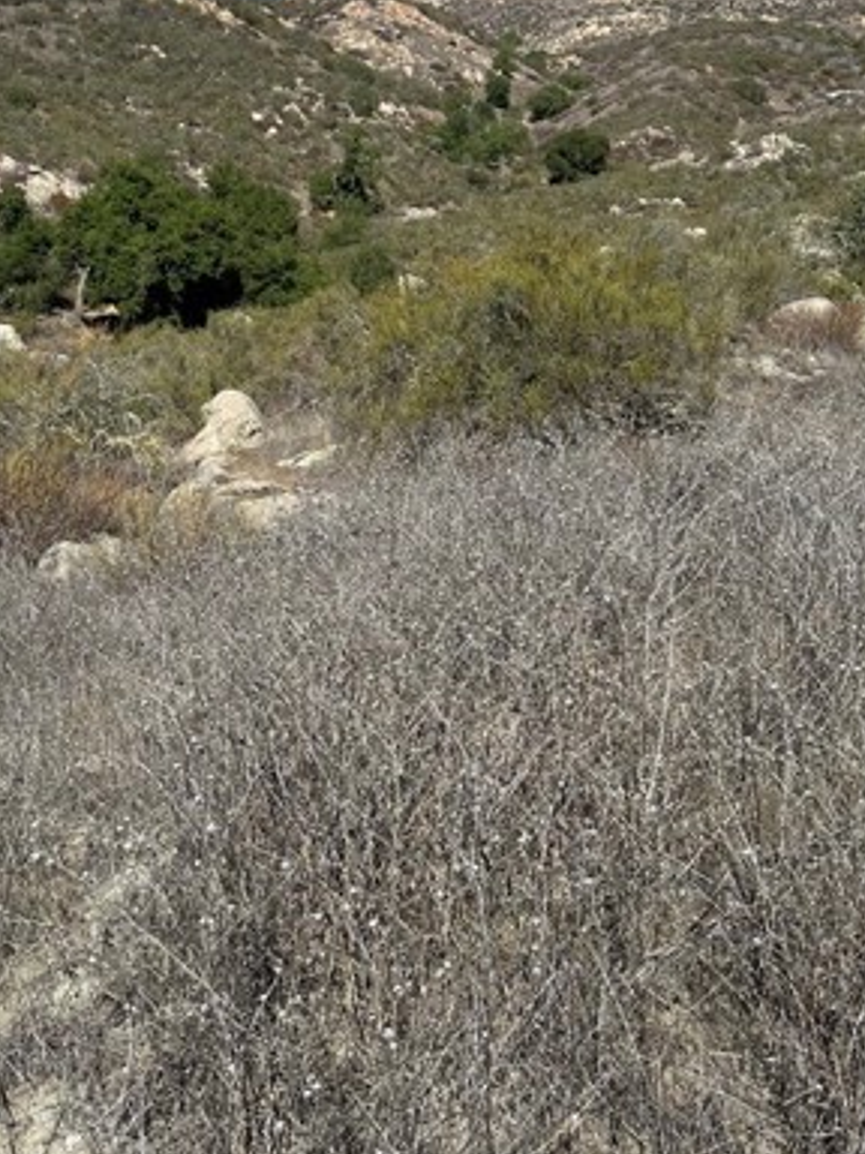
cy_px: 304
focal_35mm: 40
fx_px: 1333
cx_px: 330
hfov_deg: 35.8
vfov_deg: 45.4
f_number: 1.78
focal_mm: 6.86
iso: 80
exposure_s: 1/4348
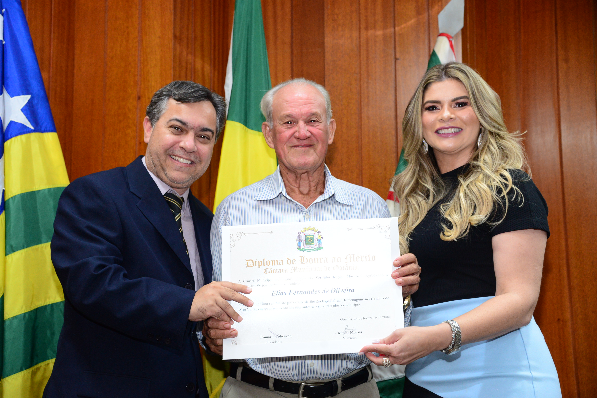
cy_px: 199
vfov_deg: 21.9
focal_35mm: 62
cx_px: 298
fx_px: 1029
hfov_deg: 32.4
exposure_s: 1/60
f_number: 4.5
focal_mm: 62
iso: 2500
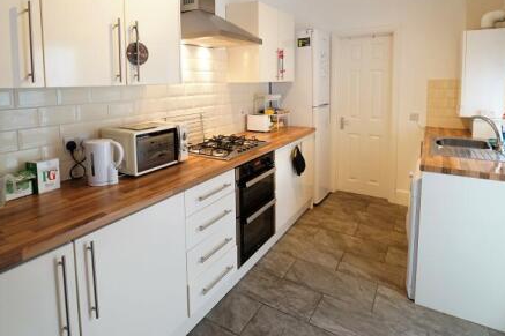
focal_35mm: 21
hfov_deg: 81.0
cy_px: 108
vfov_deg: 57.9
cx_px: 231
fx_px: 294
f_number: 4.5
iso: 250
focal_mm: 14
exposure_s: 1/25
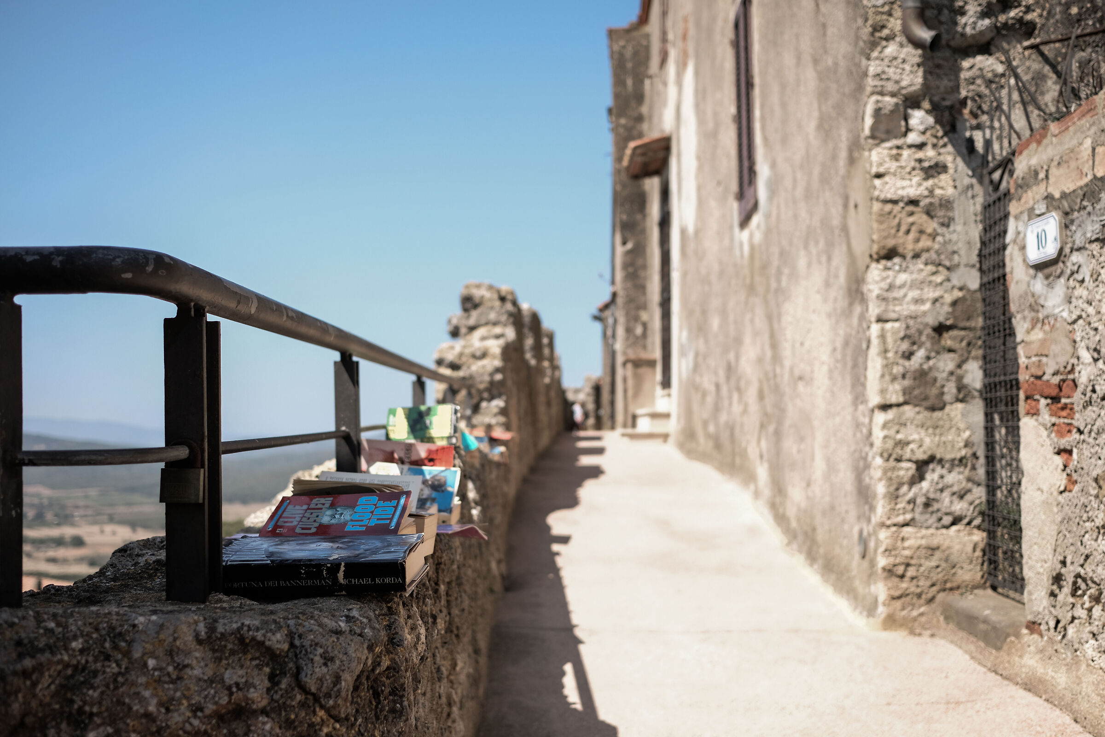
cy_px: 368
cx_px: 552
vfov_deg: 37.9
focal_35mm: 35
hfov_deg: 54.4
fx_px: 1074
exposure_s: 1/2000
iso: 200
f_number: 2.8
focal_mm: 23
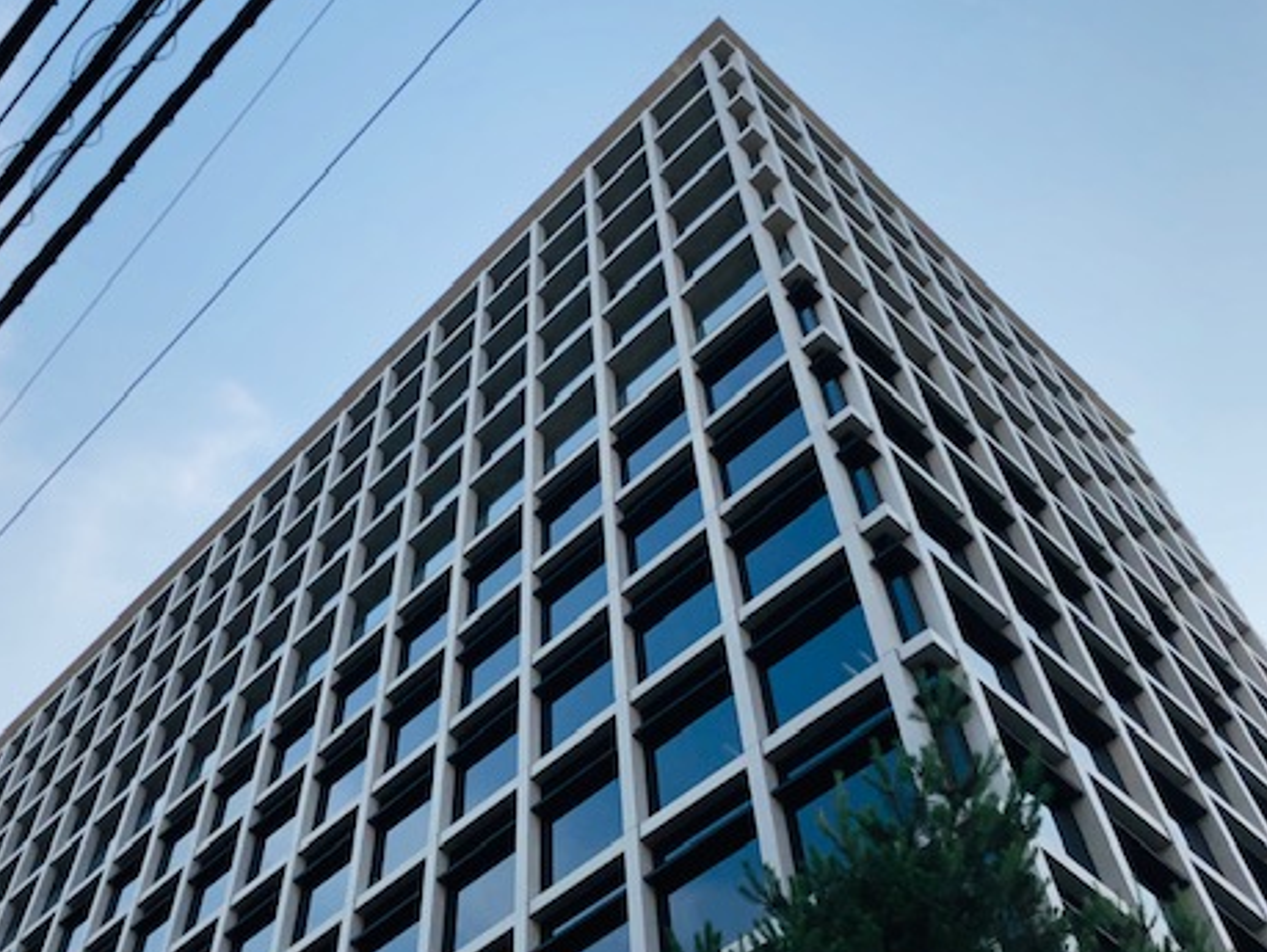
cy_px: 508
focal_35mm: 39
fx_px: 1429
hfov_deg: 47.3
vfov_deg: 36.9
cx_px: 453
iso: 20
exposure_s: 1/1116
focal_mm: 3.99
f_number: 1.8
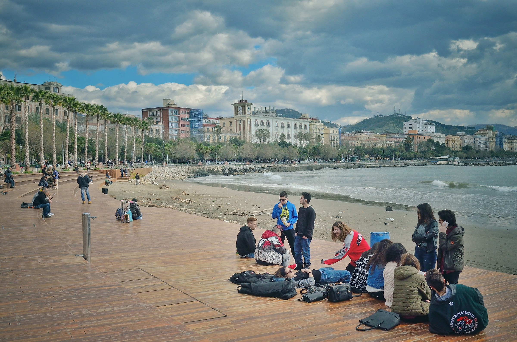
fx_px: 516
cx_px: 258
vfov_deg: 36.7
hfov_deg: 53.2
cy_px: 171
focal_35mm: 36
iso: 800
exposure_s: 1/3200
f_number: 8
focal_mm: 24
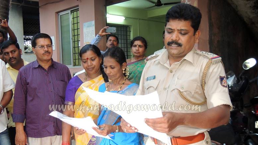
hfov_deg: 51.6
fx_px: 267
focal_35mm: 39
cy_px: 88
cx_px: 128
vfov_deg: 30.3
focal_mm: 6.2
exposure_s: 1/50
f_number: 3.6
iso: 400
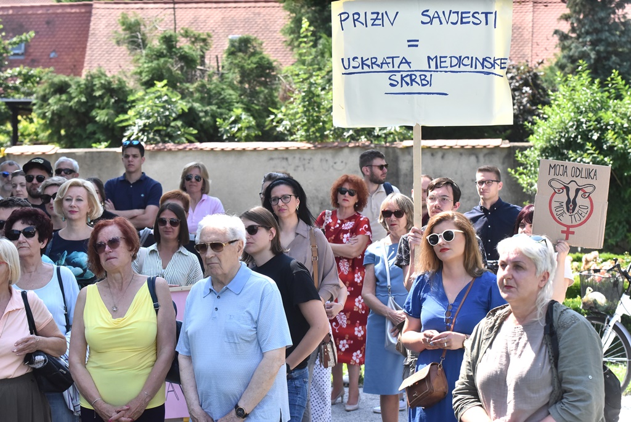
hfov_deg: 19.4
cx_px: 316
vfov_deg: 13.1
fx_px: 1841
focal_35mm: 105
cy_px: 211
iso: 2200
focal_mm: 105
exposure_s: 1/4000
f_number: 6.3
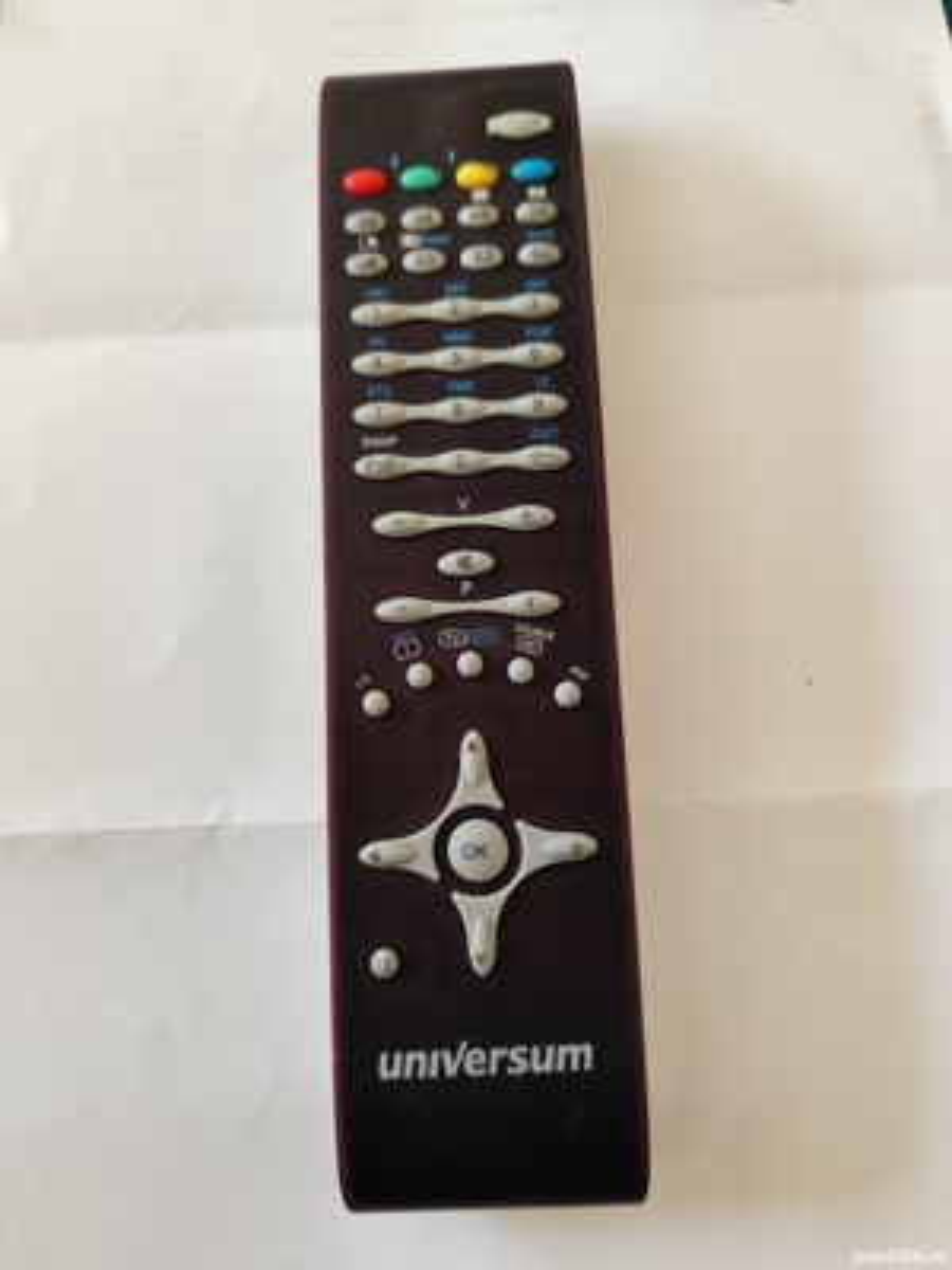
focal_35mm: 23
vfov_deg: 73.9
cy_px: 635
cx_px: 476
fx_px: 843
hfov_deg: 58.9
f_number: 1.65
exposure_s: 1/100
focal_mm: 6.14
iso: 500
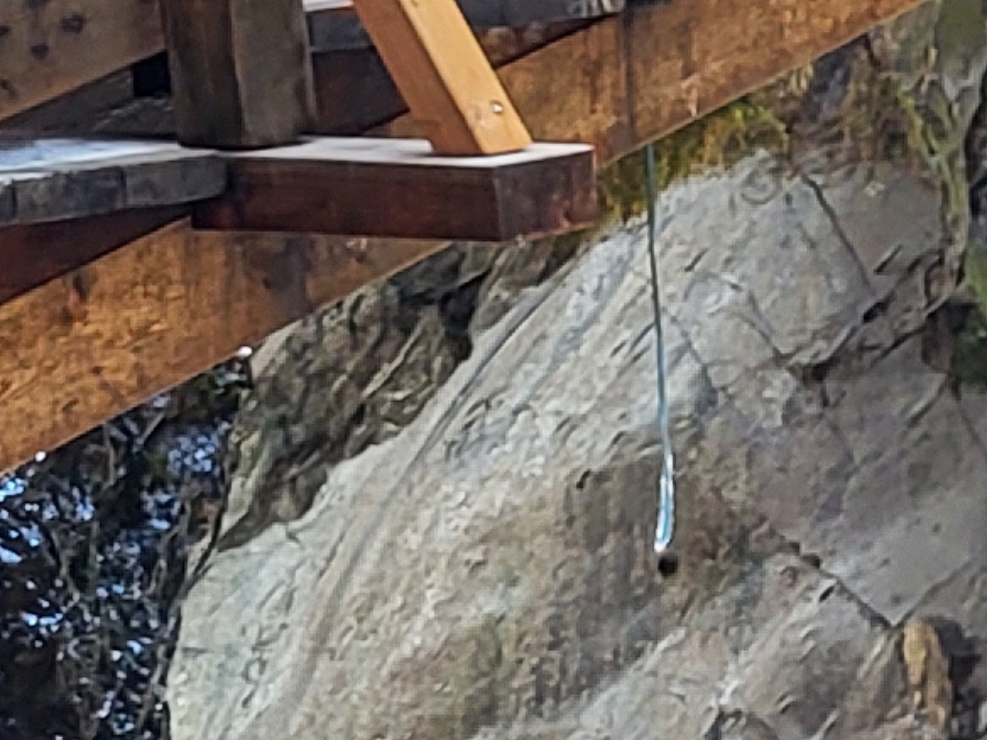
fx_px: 5075
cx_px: 2057
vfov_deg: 8.3
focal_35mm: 178
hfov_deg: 10.2
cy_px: 184
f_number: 1.8
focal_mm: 5.4
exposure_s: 1/120
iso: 100
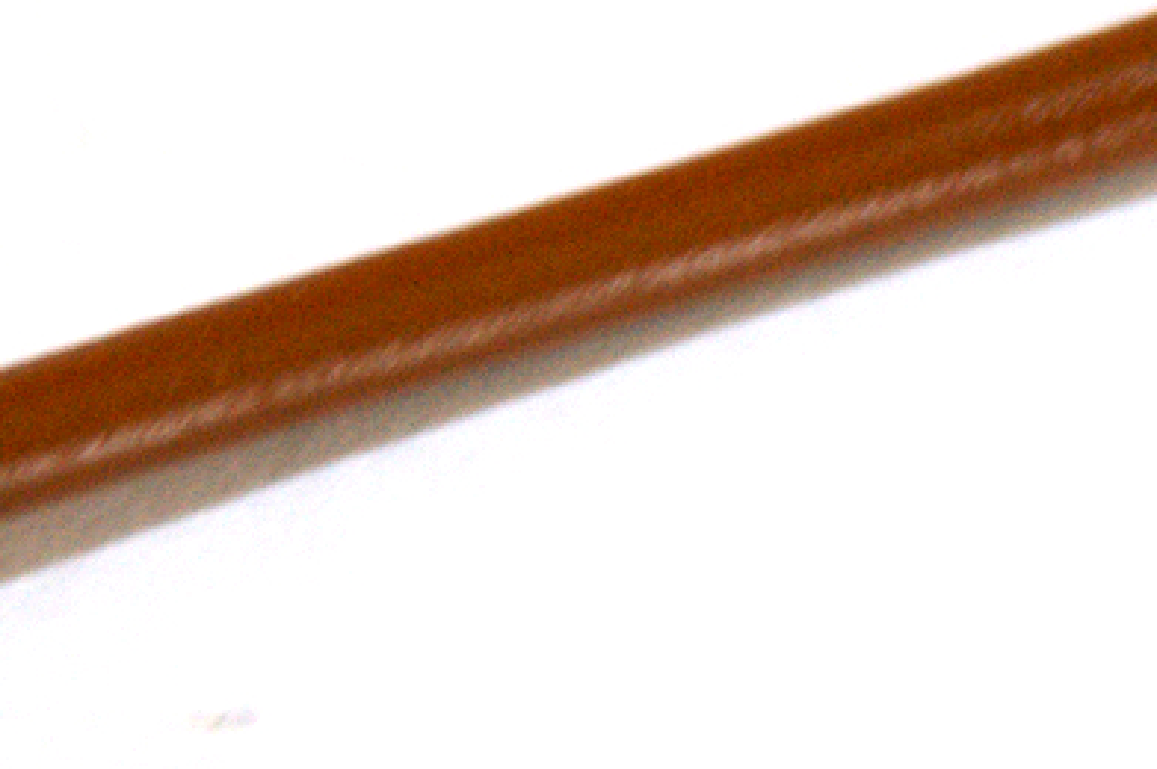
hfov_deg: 7.5
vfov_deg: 5.0
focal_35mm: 275
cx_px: 982
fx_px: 8831
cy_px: 510
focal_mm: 70
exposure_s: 1/30
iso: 400
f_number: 5.6
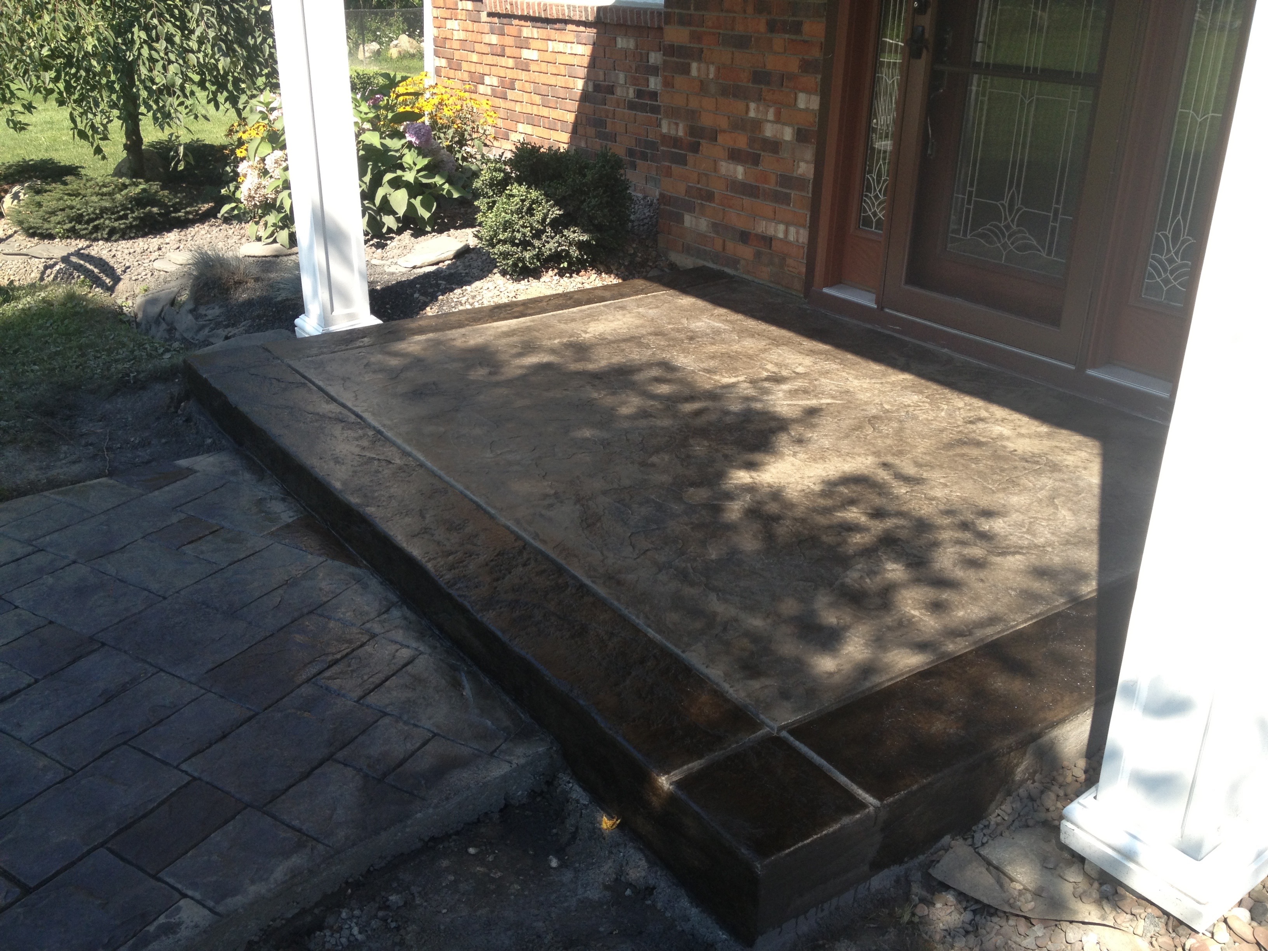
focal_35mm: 35
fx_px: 1282
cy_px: 476
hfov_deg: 52.6
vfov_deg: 40.7
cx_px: 634
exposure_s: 1/407
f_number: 2.4
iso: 50
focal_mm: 4.28
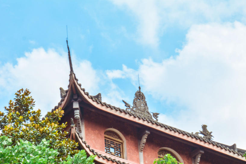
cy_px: 117
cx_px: 171
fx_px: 1469
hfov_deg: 9.6
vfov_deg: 6.4
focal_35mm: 215
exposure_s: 1/125
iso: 125
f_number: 13
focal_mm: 98
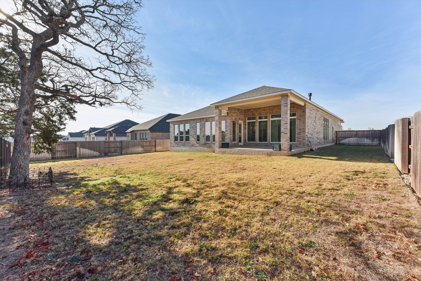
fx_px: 175
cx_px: 210
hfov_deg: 100.4
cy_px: 140
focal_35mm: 15
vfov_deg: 77.3
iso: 400
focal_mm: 15
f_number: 8
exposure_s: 1/1250
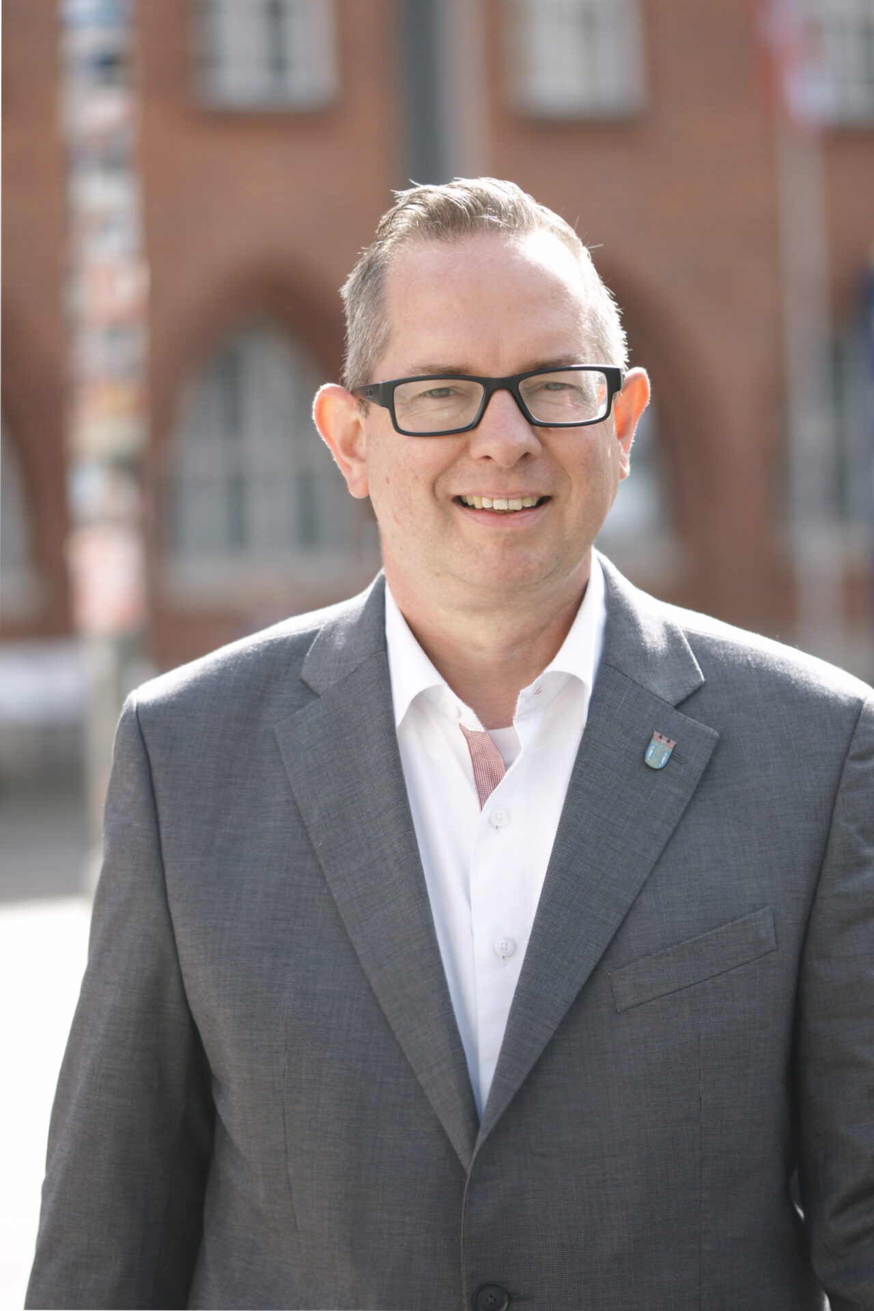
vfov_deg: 13.0
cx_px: 437
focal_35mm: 158
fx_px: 5735
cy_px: 656
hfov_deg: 8.7
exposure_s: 1/400
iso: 100
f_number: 2.8
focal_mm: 105
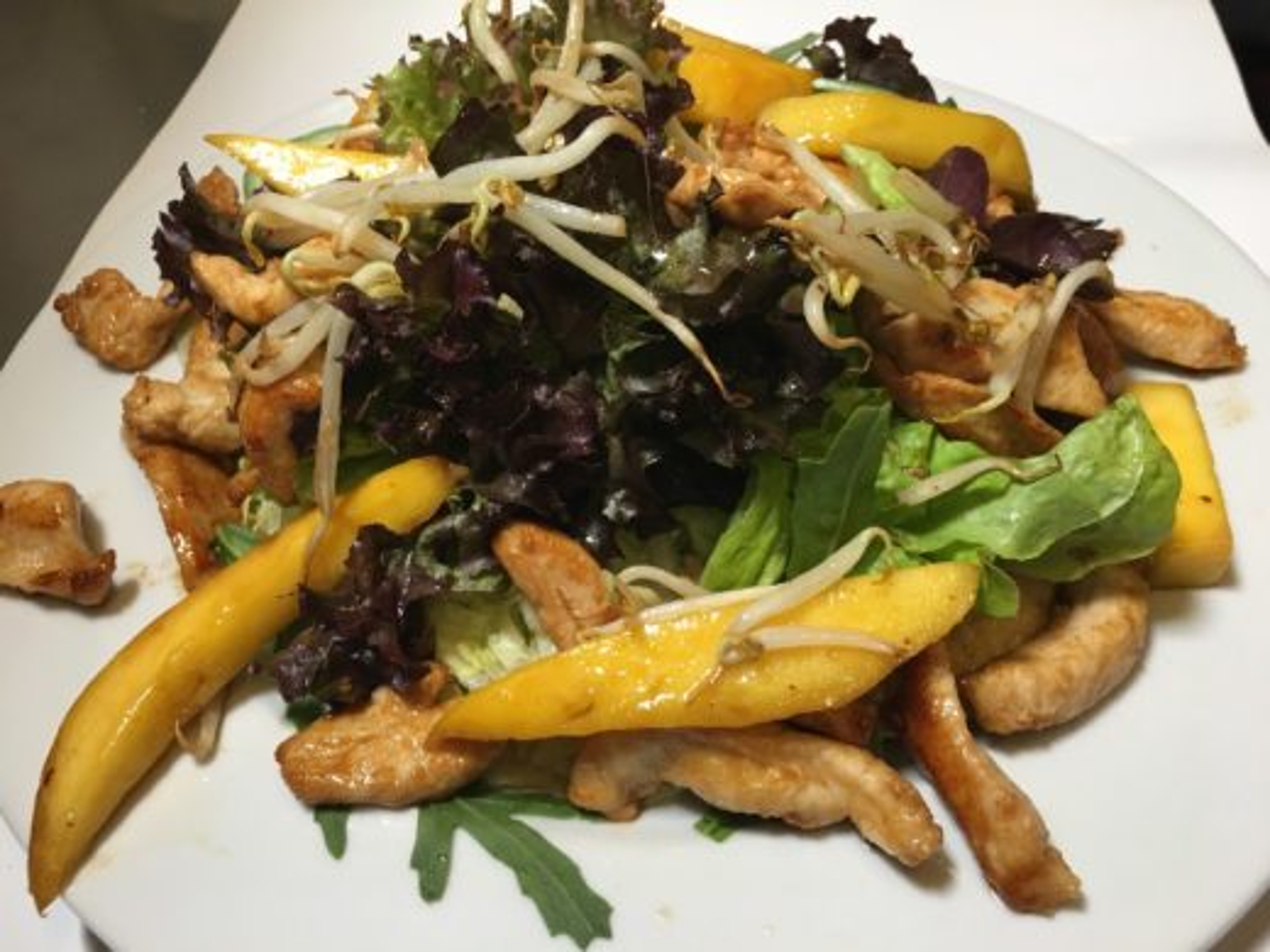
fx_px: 1064
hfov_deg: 61.7
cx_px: 635
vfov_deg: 48.2
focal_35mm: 29
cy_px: 476
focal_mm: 4.15
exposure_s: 1/33
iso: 40
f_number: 2.2
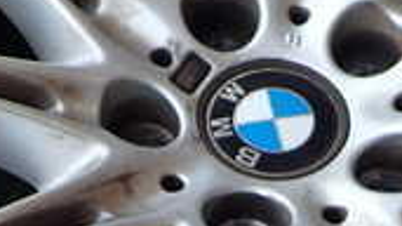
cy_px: 195
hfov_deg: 18.6
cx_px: 261
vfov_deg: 10.5
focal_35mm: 115
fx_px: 1225
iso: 100
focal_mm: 5.4
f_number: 2.3
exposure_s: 1/160
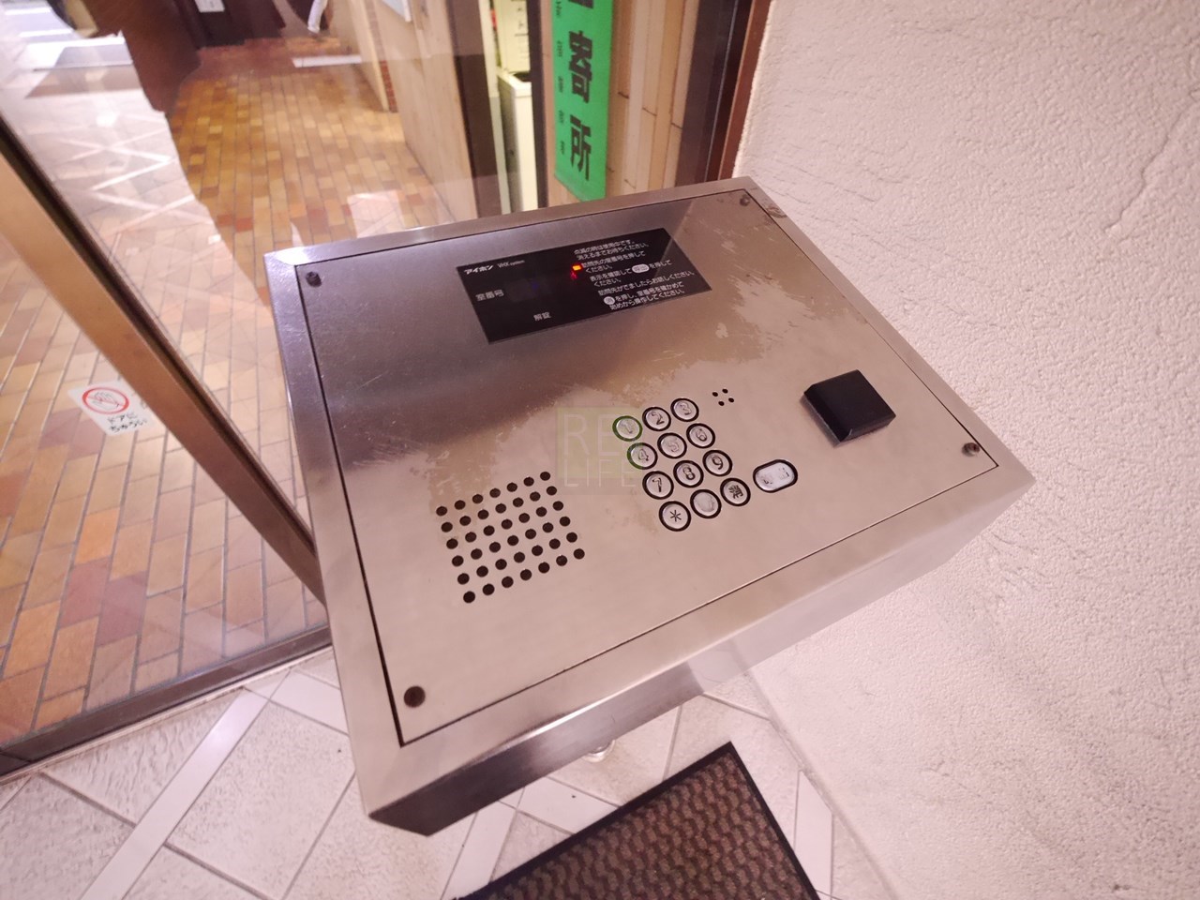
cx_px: 600
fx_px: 485
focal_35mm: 14
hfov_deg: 102.1
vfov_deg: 85.7
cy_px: 450
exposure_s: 1/20
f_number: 4
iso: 3200
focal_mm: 7
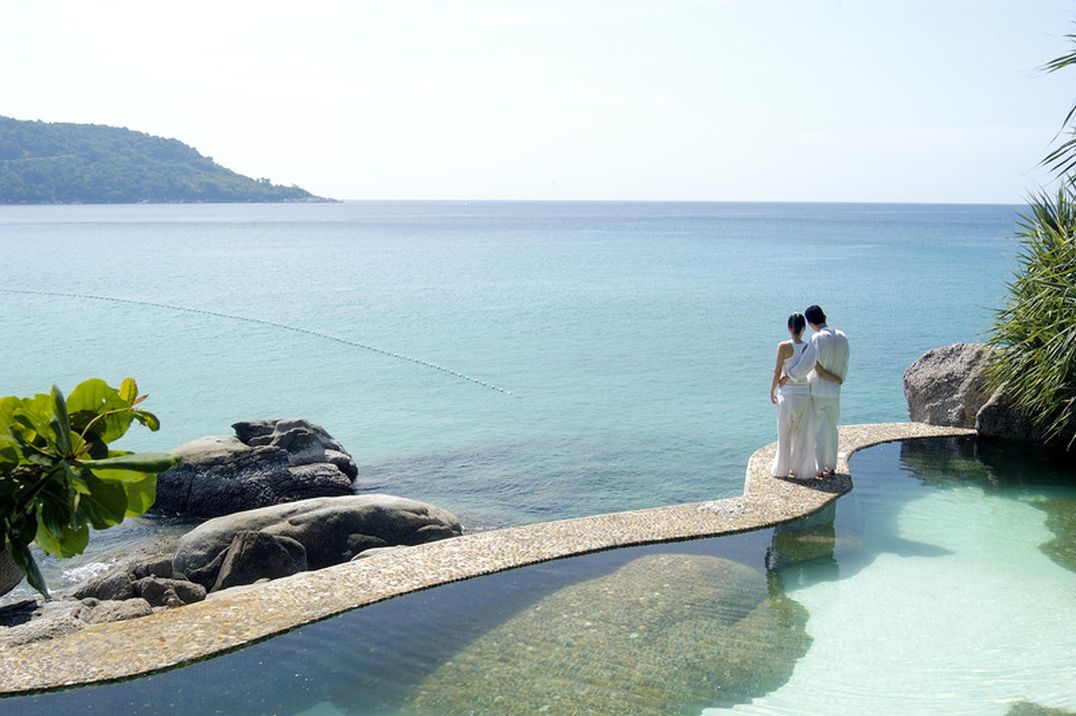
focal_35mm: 39
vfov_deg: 34.2
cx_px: 538
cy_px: 358
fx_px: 1165
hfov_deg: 49.6
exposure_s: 1/60
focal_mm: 26
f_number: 11
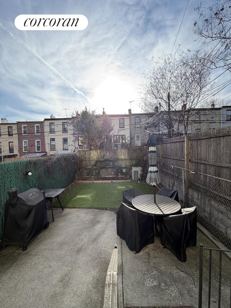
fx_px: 125
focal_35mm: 14
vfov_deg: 102.1
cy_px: 154
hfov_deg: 85.7
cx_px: 116
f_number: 2.2
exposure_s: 1/308
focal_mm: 2.22
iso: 50
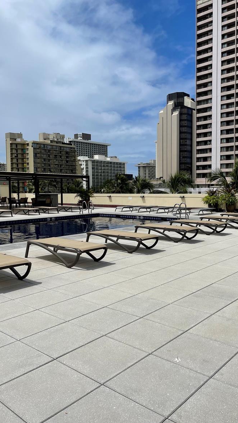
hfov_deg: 40.1
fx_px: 325
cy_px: 211
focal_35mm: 29
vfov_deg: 66.1
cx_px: 139
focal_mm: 5.1
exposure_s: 1/9174
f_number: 1.6
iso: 32
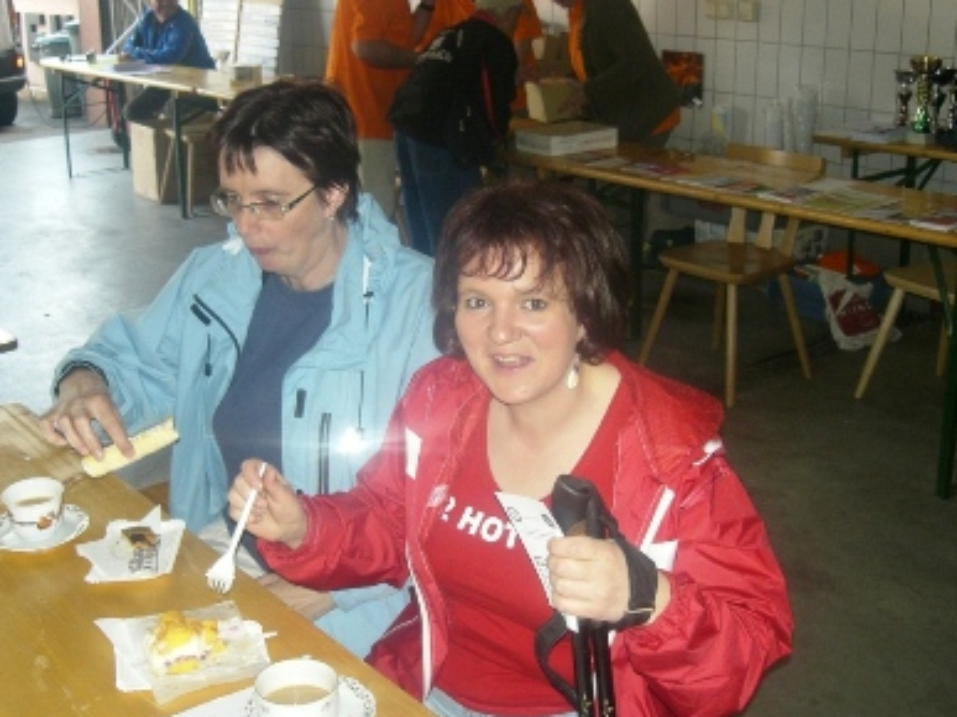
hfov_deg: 42.9
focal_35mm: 44
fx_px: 1216
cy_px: 316
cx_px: 435
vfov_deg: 32.8
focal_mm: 6.3
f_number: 3.1
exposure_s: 1/60
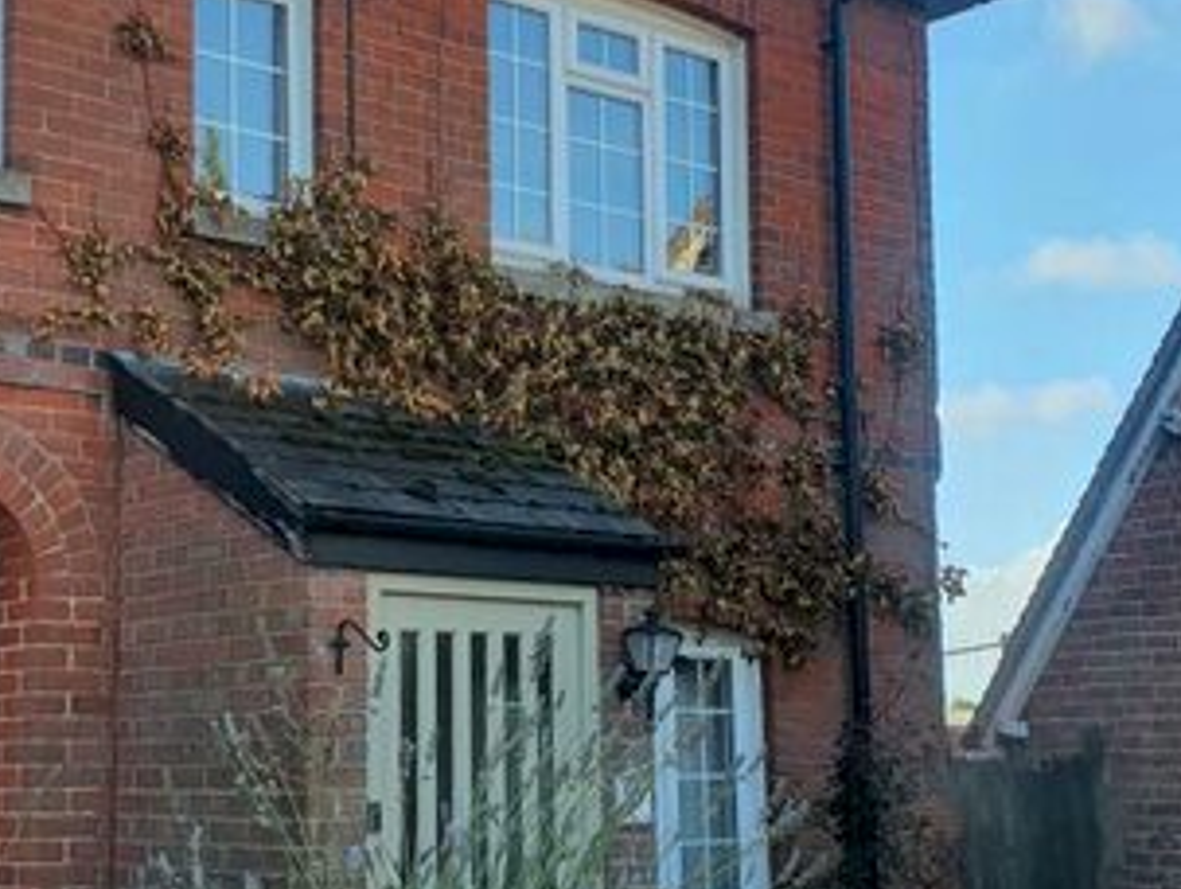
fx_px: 2049
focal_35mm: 60
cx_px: 460
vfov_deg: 24.5
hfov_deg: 32.0
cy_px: 497
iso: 50
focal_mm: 4.32
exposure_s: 1/522
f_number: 2.4
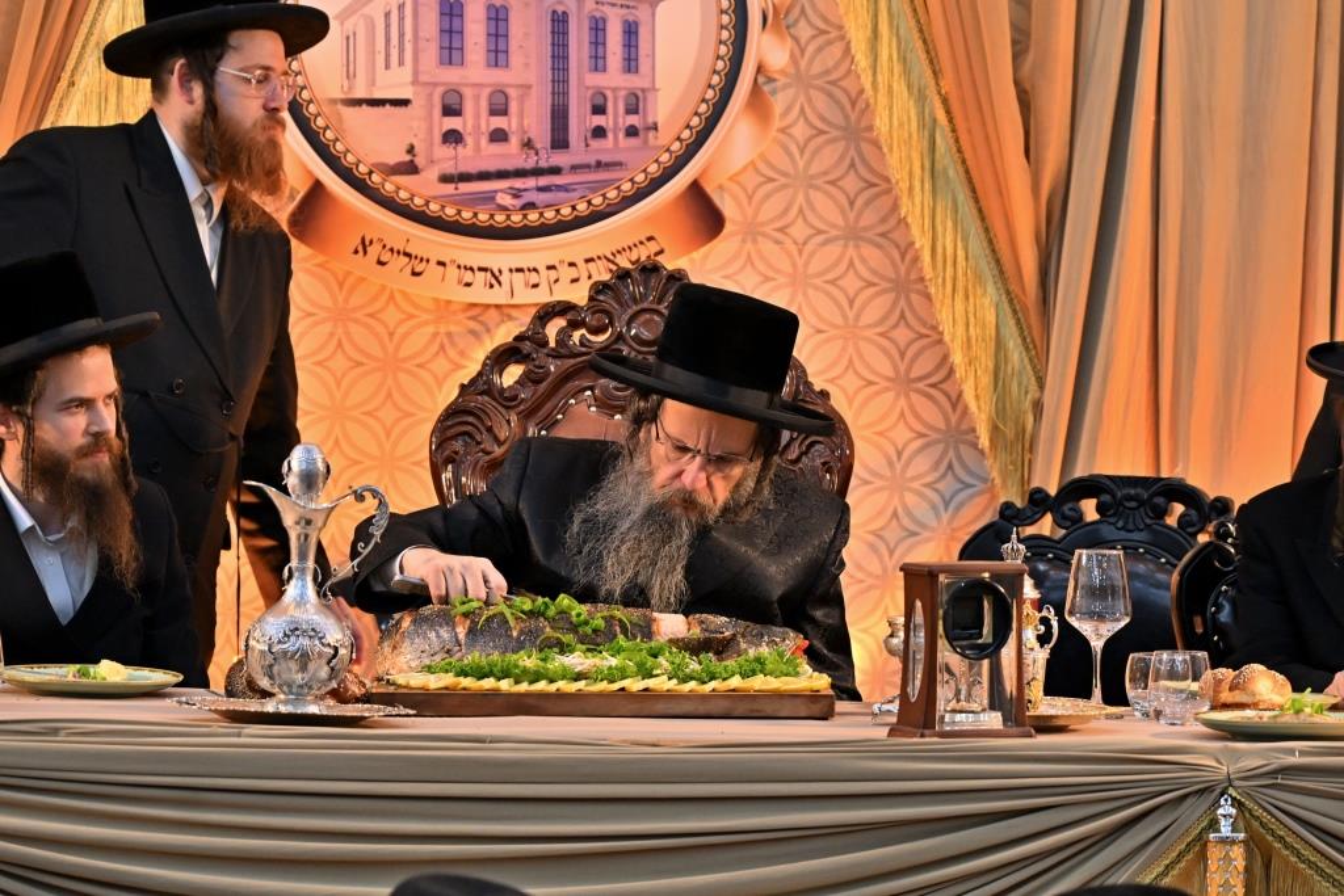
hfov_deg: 11.4
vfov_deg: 7.6
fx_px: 6720
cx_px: 672
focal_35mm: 180
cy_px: 448
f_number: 4
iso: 800
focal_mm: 120
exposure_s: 1/250
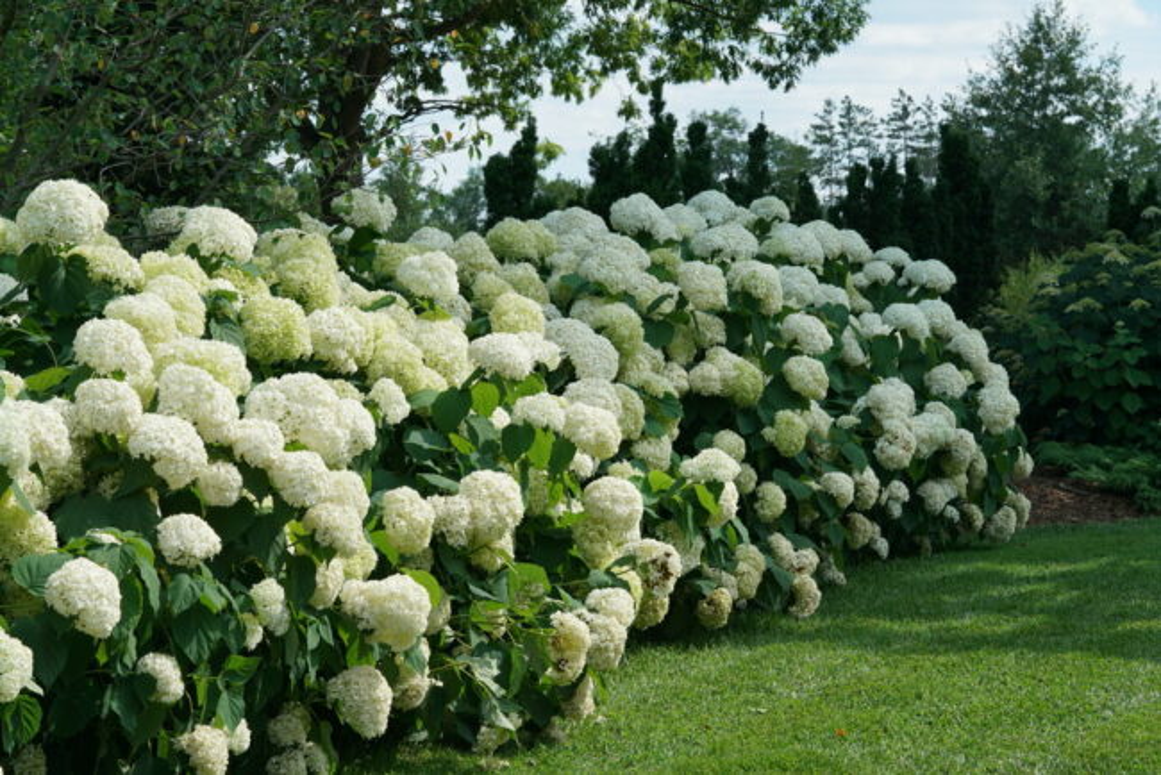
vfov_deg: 16.1
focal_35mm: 85
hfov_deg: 23.9
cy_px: 388
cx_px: 580
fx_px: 2742
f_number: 11
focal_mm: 85
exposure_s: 1/80
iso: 100
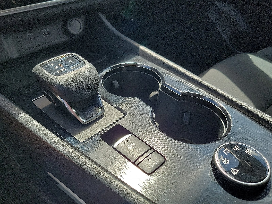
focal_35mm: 26
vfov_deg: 53.1
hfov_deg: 67.3
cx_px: 136
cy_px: 102
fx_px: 204
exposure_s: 1/476
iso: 50
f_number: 1.8
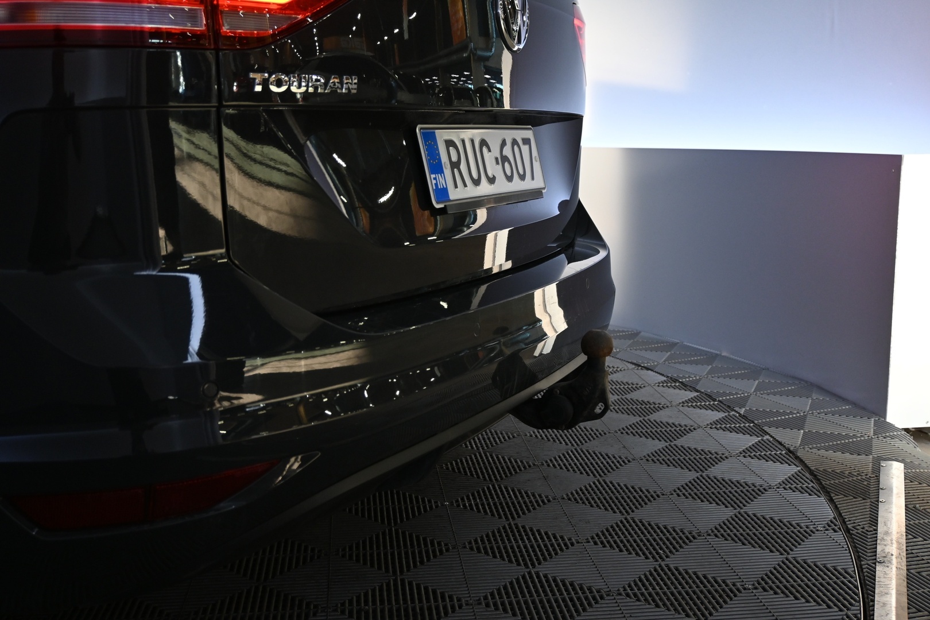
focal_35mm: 40
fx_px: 1027
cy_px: 310
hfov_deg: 48.7
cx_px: 465
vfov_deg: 33.6
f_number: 4.5
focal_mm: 26.5
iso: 800
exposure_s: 1/100
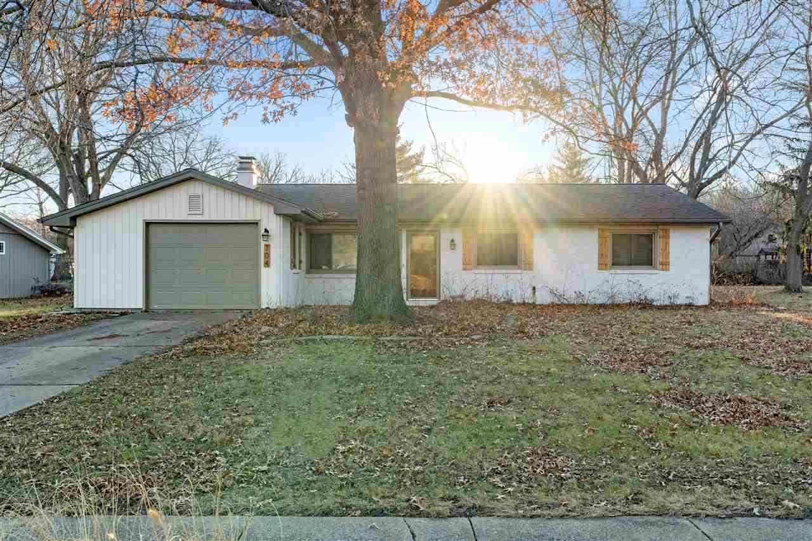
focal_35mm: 29
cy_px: 270
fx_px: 654
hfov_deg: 63.7
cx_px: 406
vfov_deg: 45.0
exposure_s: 1/400
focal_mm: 29
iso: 800
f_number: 8
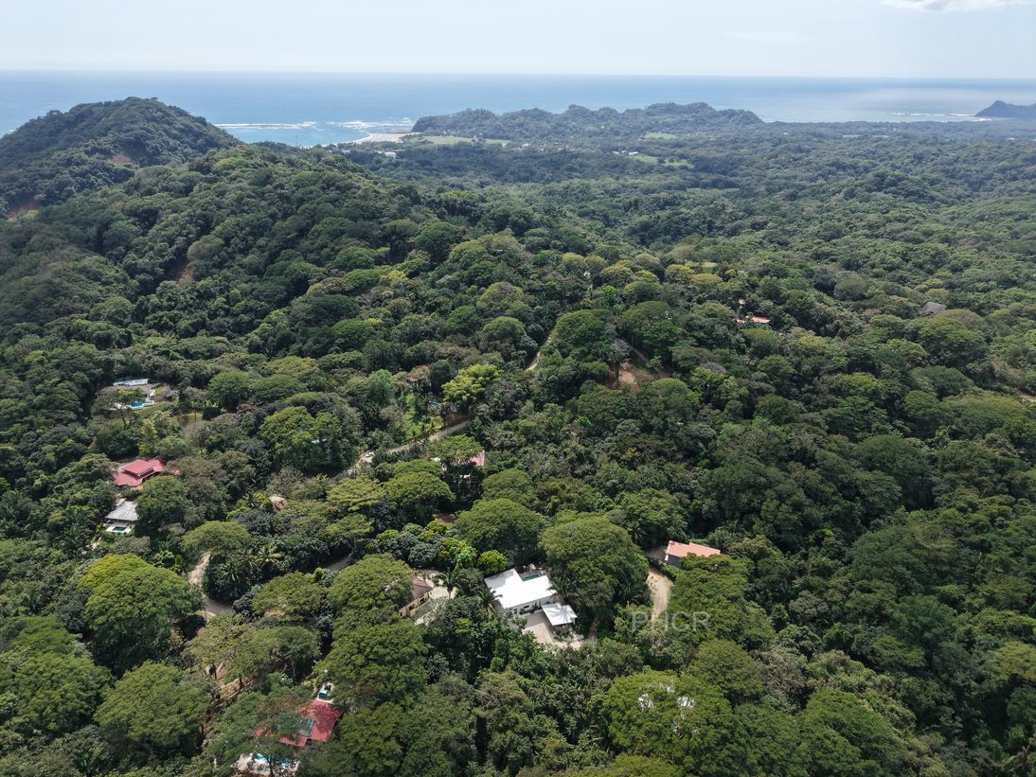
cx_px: 501
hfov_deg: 69.4
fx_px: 748
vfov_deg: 54.9
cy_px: 391
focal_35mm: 25
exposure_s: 1/3200
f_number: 1.8
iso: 210
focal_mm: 8.67
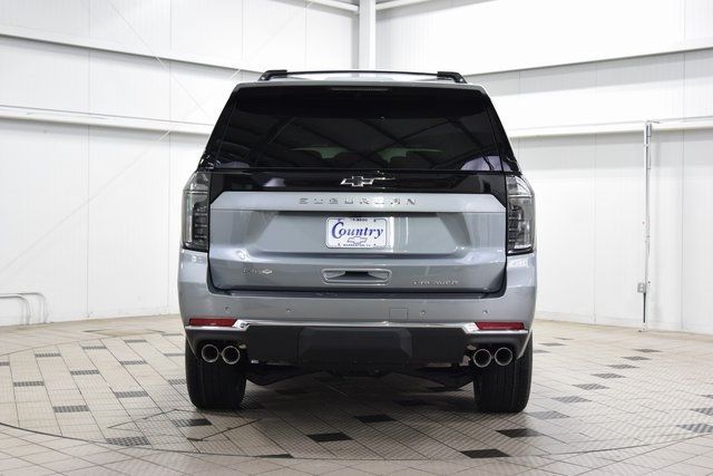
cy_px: 238
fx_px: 1010
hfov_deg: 38.9
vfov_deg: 26.5
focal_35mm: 51
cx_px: 356
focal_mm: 34
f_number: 4.5
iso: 1600
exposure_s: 1/60
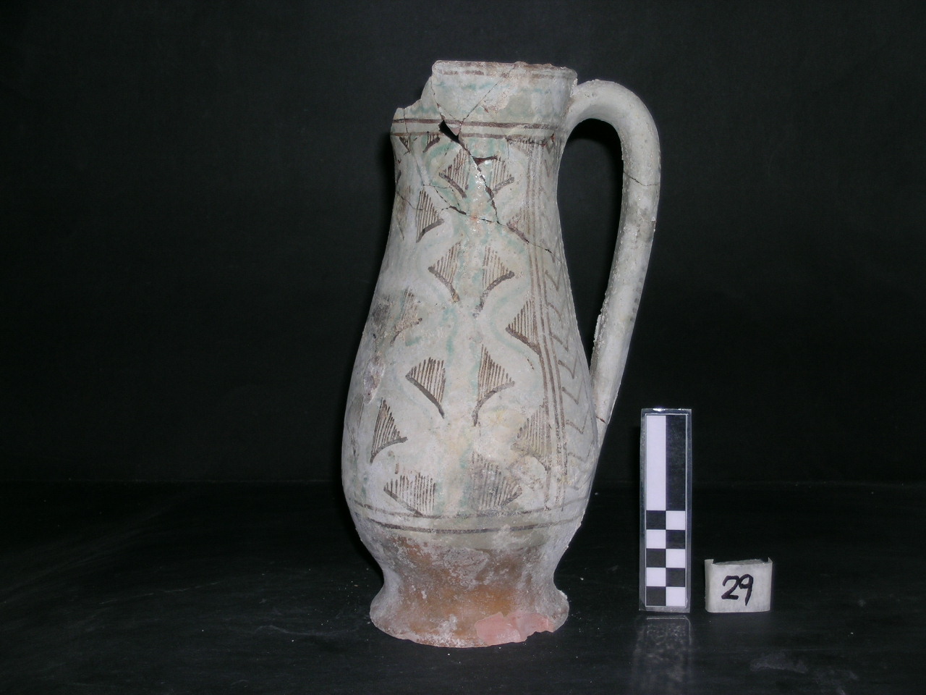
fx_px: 1632
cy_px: 348
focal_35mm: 61
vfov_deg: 24.0
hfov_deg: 31.7
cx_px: 463
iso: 50
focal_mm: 12.6
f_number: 3.7
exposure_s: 1/121
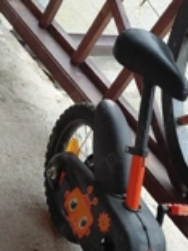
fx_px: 463
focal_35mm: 64
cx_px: 186
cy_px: 274
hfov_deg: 22.1
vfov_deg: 27.7
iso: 80
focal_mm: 4.69
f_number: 1.8
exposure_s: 1/100
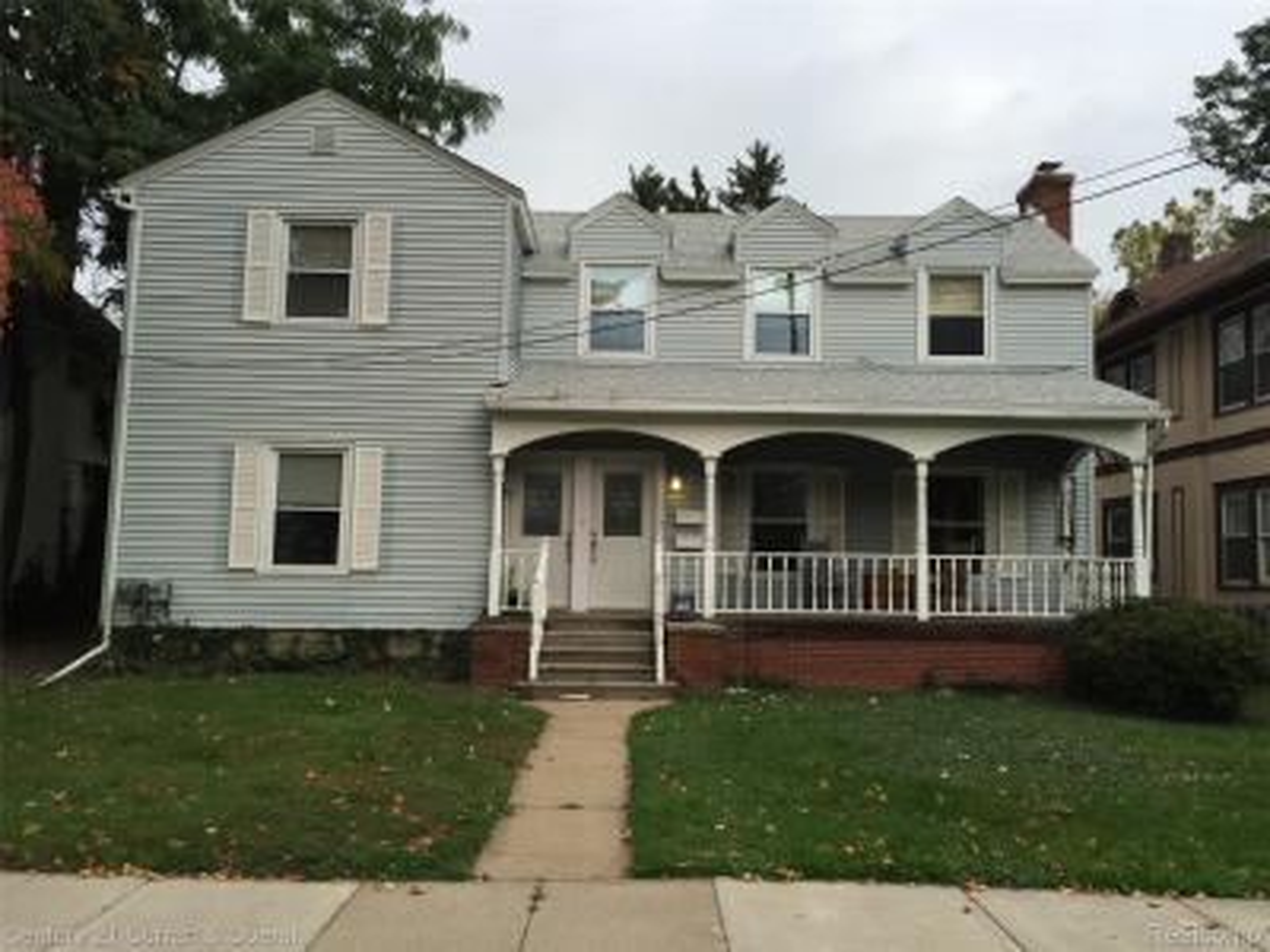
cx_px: 635
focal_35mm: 29
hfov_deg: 61.7
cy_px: 476
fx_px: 1064
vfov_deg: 48.2
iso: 32
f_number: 2.2
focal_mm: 4.15
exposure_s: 1/527
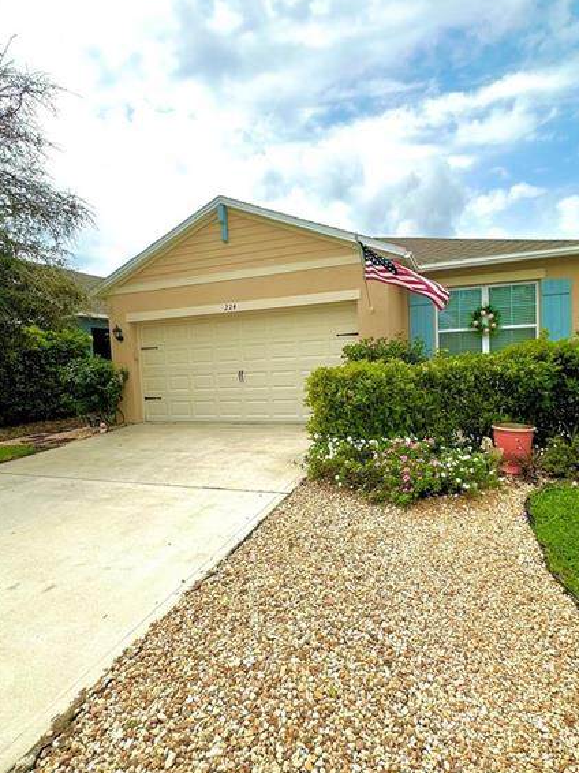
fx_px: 424
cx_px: 318
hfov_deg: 68.5
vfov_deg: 84.7
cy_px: 393
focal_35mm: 19
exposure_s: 1/3040
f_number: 2.2
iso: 50
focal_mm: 2.22
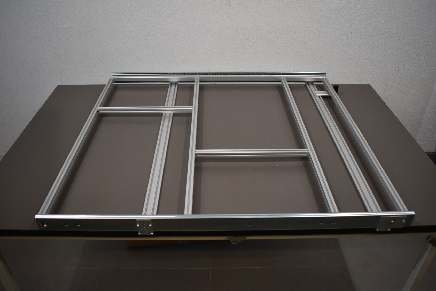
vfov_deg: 43.6
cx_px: 218
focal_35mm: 30
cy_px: 146
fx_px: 363
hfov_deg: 61.9
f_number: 3.8
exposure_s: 1/250
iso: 500
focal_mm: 20
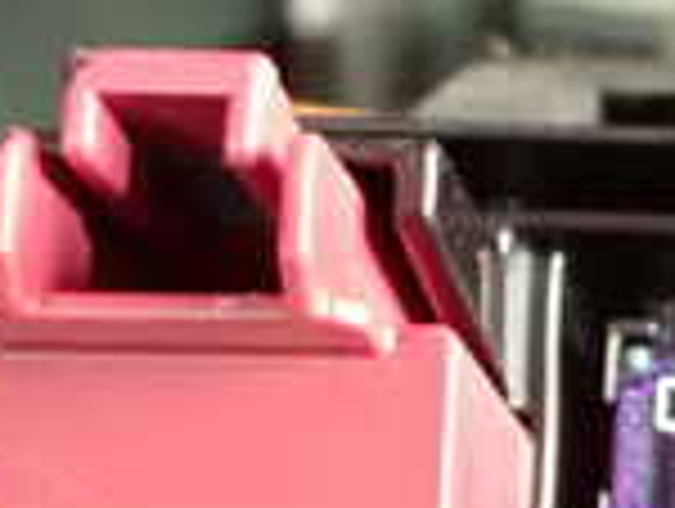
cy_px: 652
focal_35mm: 120
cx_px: 922
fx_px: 2344
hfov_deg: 15.5
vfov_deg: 12.0
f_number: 2.3
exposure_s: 1/20
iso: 1600
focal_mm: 5.4
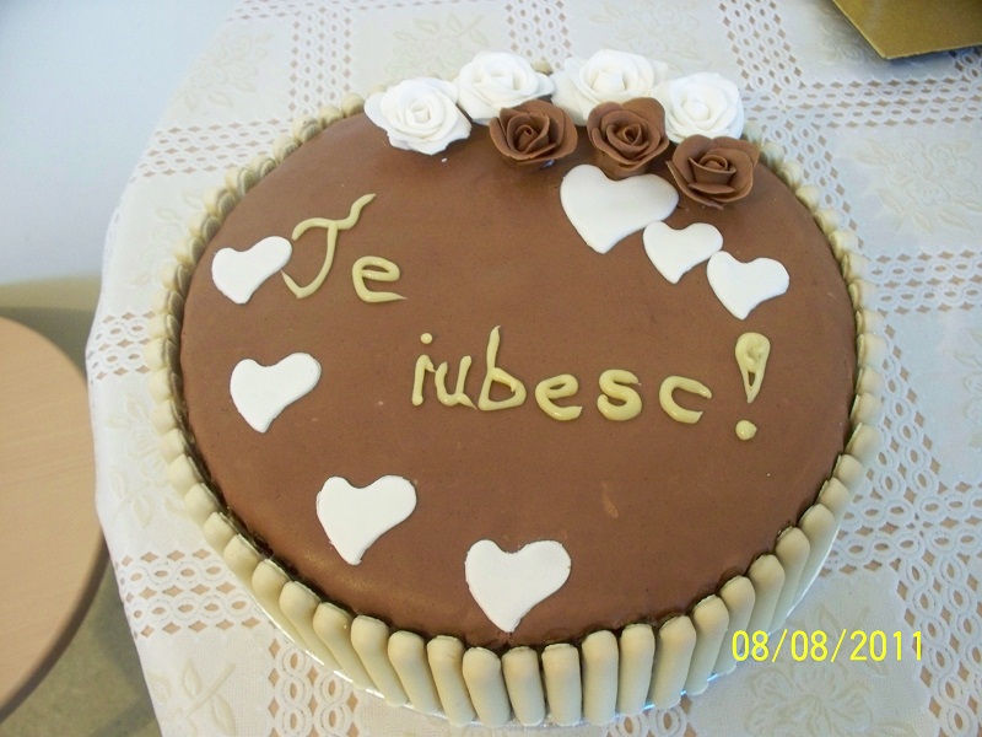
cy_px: 368
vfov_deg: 39.7
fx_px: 1021
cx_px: 491
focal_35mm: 36
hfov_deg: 51.4
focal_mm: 7.54
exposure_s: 1/8
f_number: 2.8
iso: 400
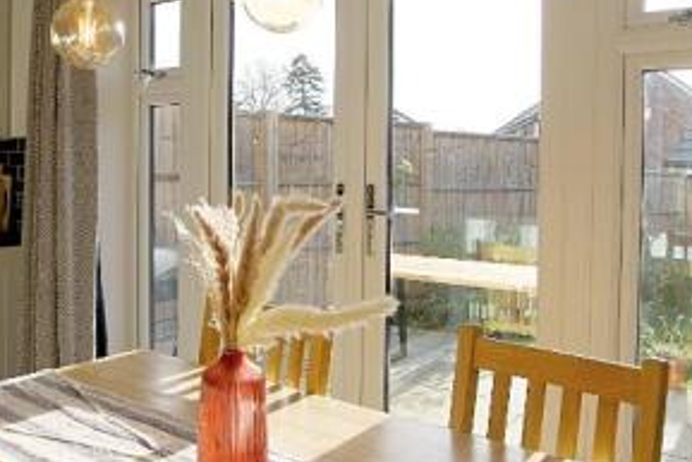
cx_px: 303
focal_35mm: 34
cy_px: 190
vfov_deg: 38.8
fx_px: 654
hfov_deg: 55.6
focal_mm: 10
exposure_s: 1/250
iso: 100
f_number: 5.6
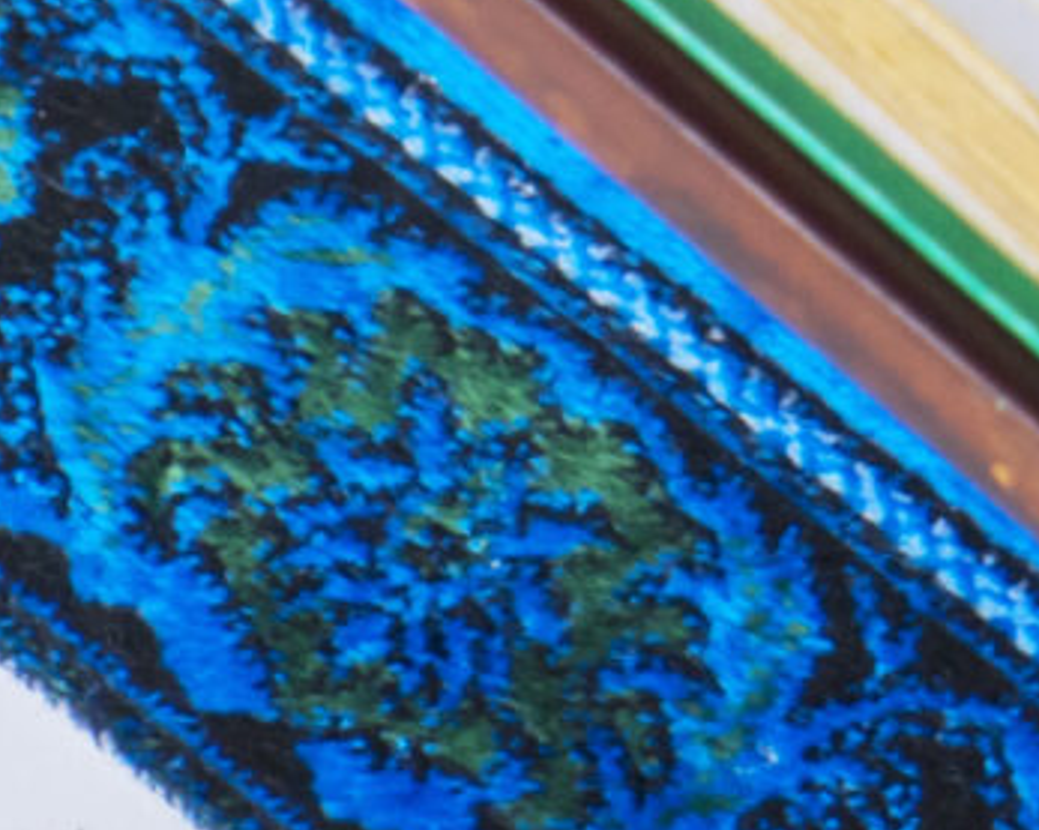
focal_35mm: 485
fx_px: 14901
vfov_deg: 3.1
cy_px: -1491
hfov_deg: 4.0
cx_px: 1497
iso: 500
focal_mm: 70
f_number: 4
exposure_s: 1/250
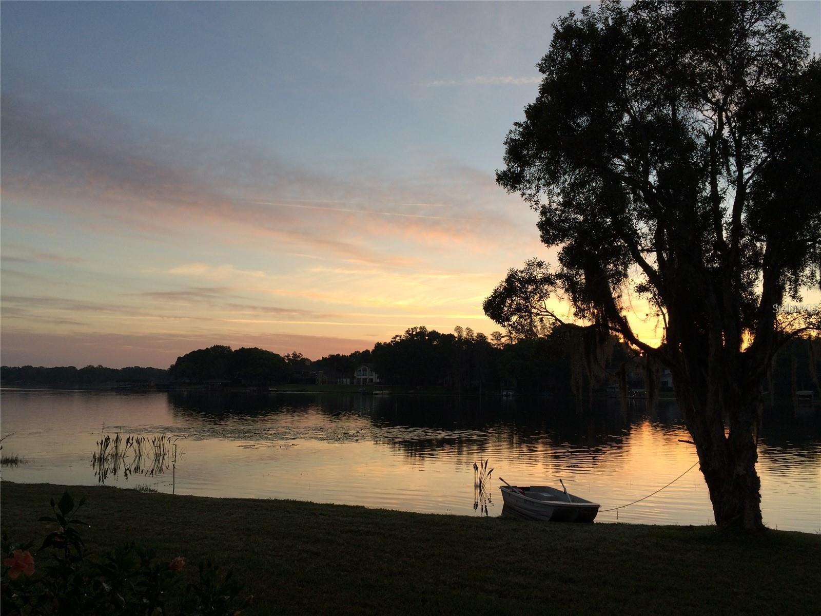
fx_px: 688
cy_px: 308
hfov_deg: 61.7
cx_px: 410
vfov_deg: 48.2
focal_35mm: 29
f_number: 2.2
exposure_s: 1/194
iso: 32
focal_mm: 4.15
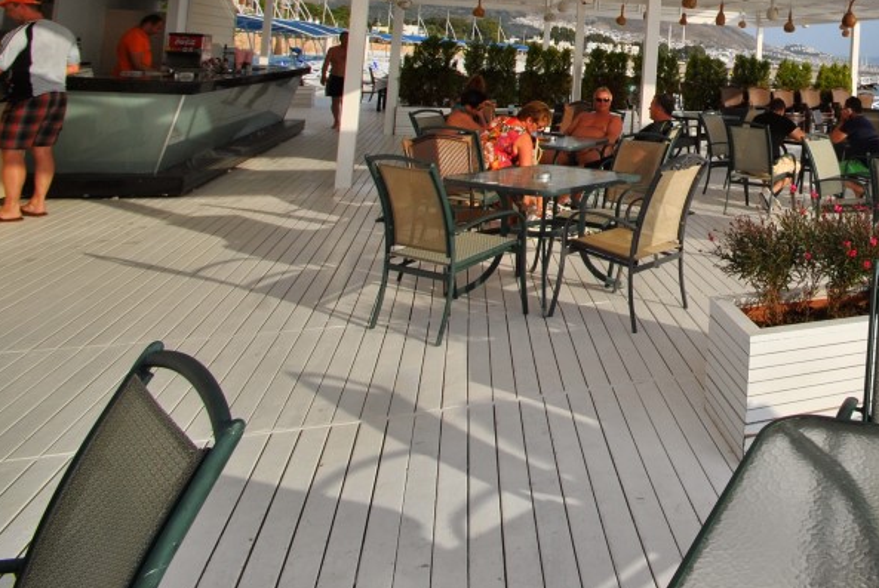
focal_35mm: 29
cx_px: 841
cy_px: 28
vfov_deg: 40.6
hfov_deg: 52.9
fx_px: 709
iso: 100
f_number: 9
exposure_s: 1/320
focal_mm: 10
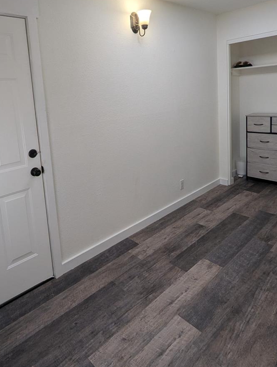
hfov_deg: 60.8
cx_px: 115
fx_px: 234
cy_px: 126
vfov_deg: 74.2
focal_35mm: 22
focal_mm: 1.95
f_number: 2.2
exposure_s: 1/147
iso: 46
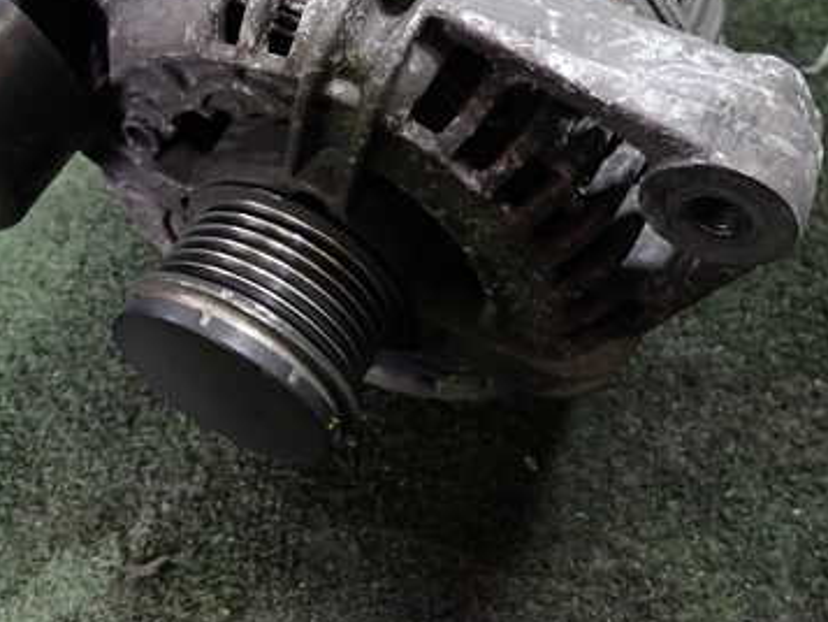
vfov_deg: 33.8
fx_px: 1005
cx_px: 302
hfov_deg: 44.4
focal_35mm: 42
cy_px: 172
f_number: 2
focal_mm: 4.5
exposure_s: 1/30
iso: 250
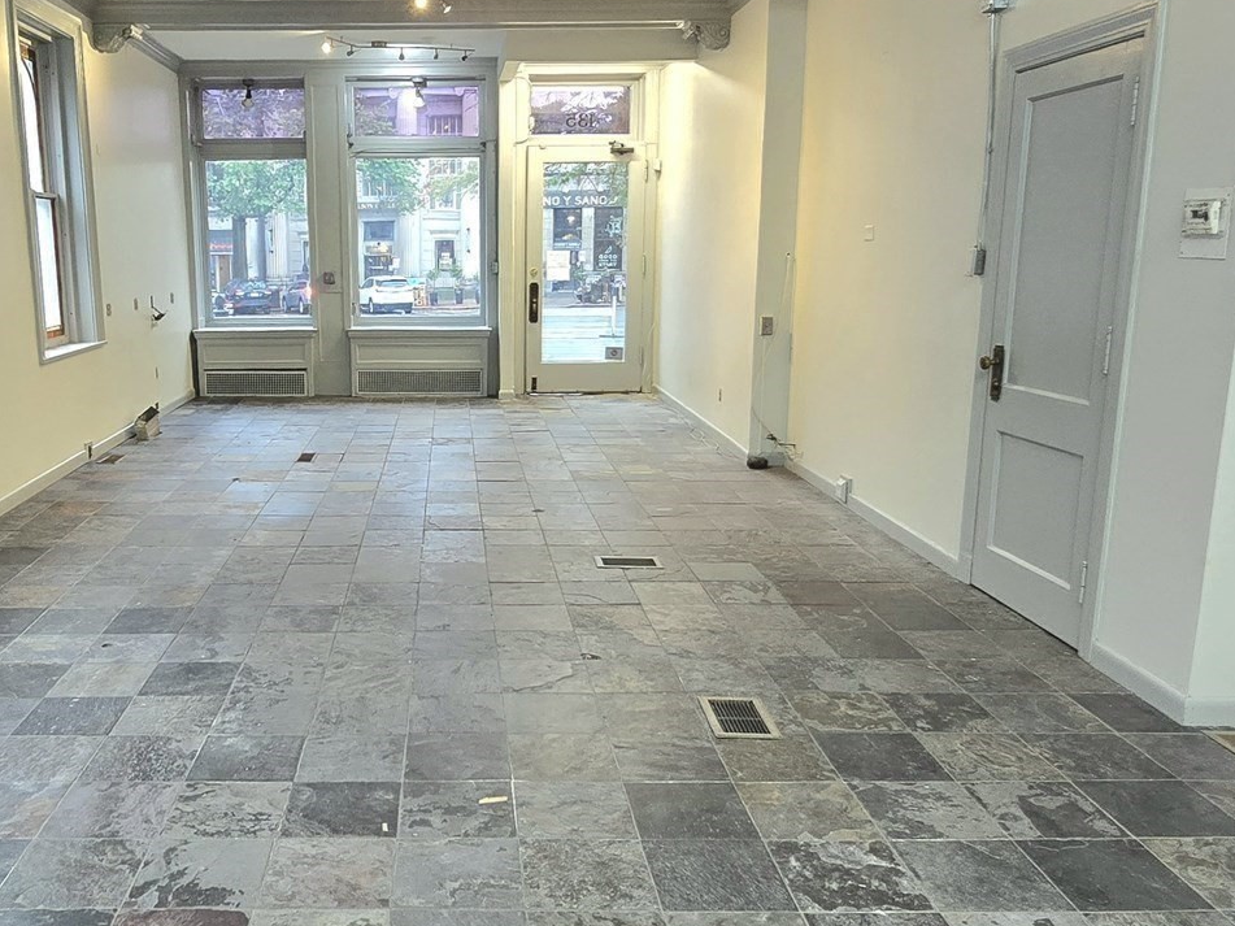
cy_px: 479
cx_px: 434
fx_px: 999
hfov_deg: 62.2
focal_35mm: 28
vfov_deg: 49.7
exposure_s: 1/60.2
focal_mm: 2.2
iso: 200
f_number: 2.2
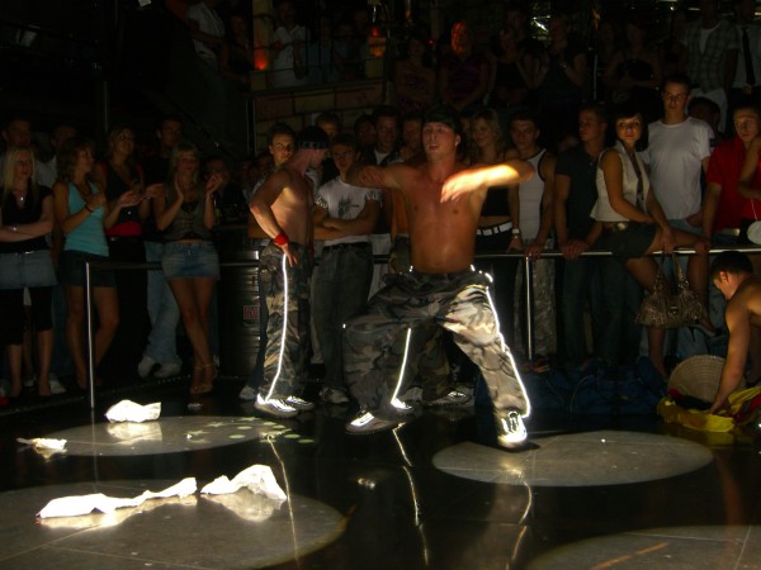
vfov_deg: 31.5
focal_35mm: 46
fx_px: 1011
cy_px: 285
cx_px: 380
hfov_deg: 41.2
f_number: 3.1
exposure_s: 1/60
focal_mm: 9.5
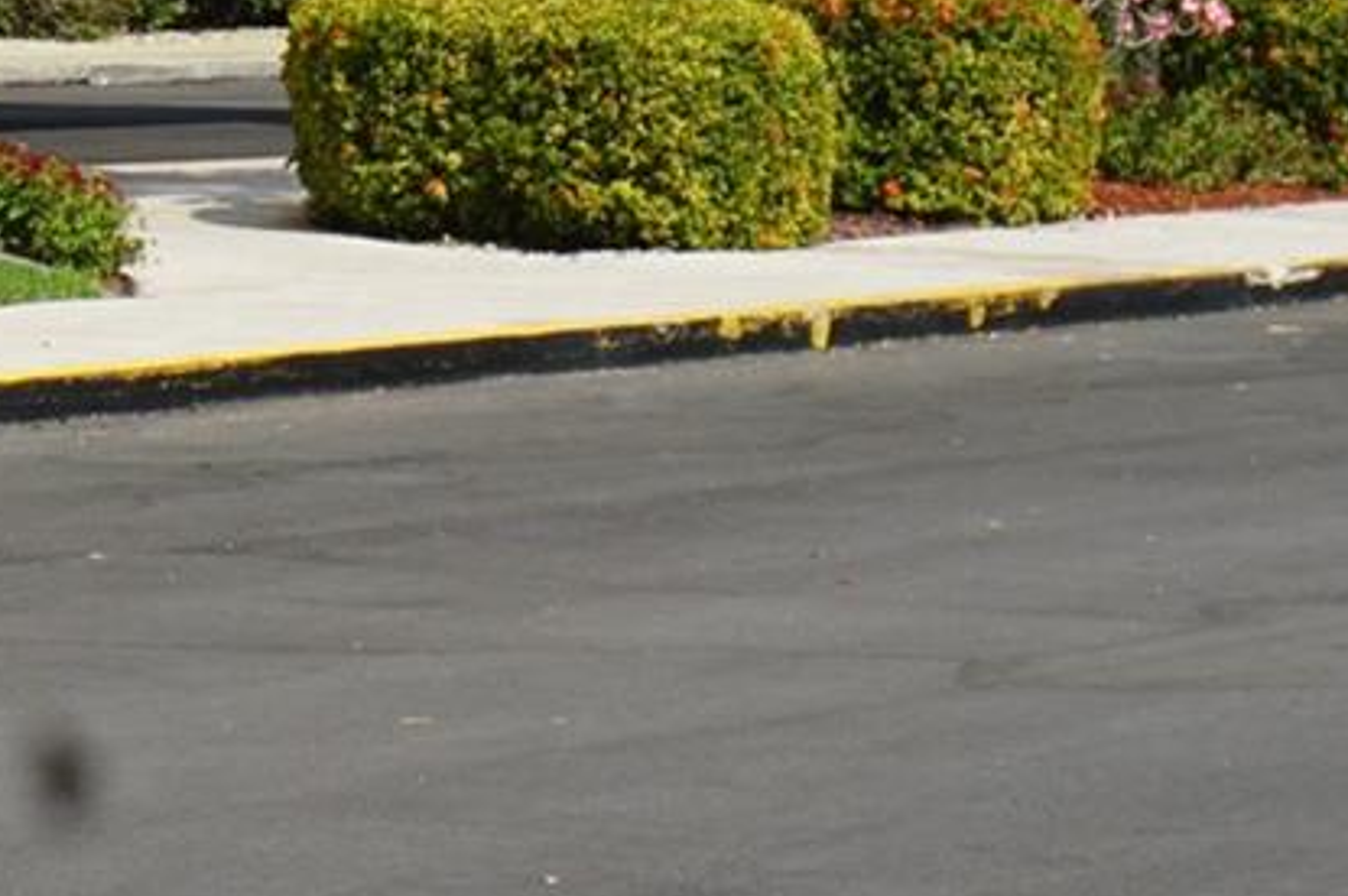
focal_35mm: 244
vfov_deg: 5.5
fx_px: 9147
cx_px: -646
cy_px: -706
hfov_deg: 8.3
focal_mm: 33
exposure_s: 1/200
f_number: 11
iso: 100
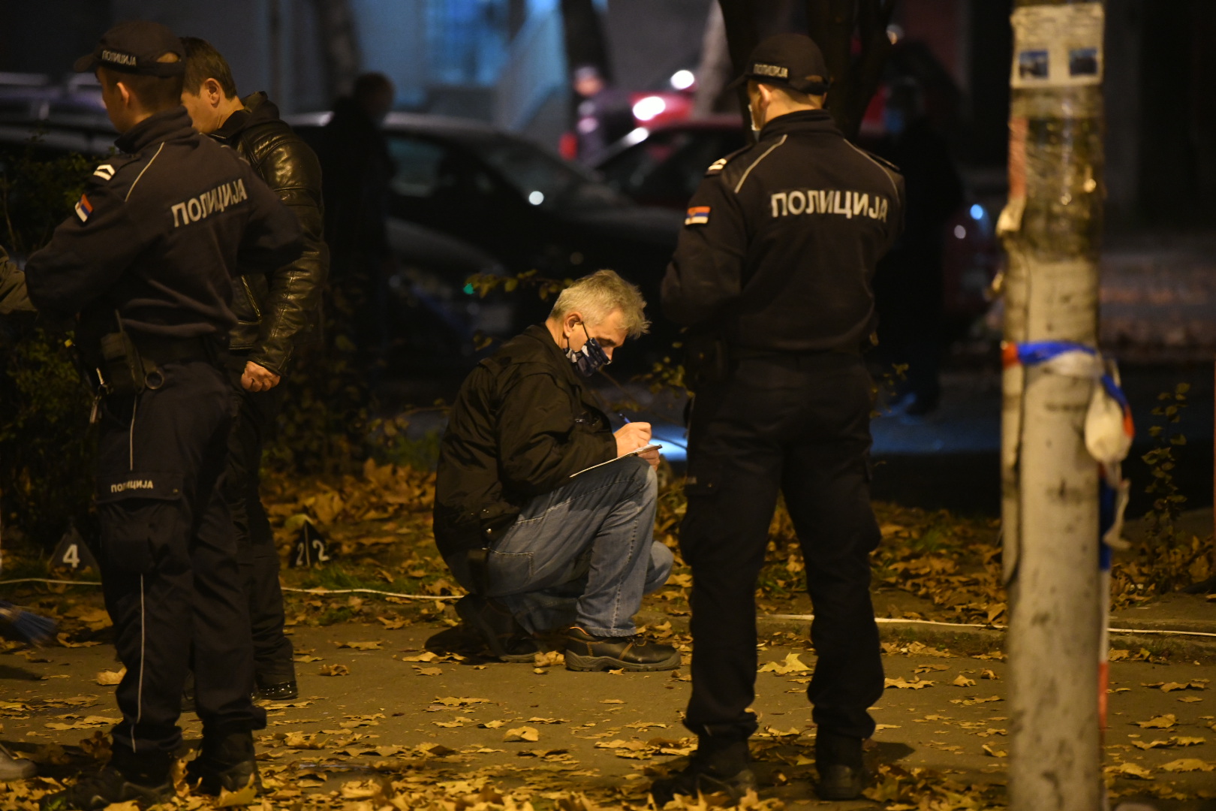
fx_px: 6248
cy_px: 406
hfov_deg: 11.1
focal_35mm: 185
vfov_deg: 7.4
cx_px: 608
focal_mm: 185
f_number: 2.8
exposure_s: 1/40
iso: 5000
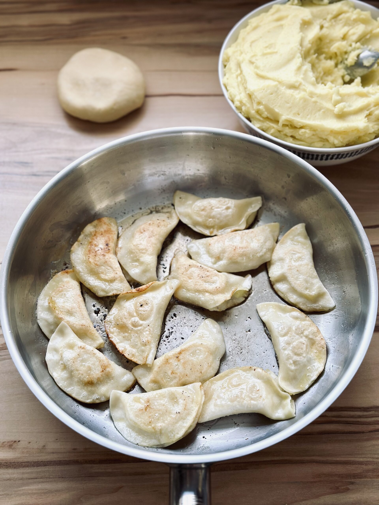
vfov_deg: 39.7
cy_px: 252
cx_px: 190
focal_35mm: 48
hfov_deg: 30.3
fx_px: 701
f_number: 1.78
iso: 125
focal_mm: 6.86
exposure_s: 1/112
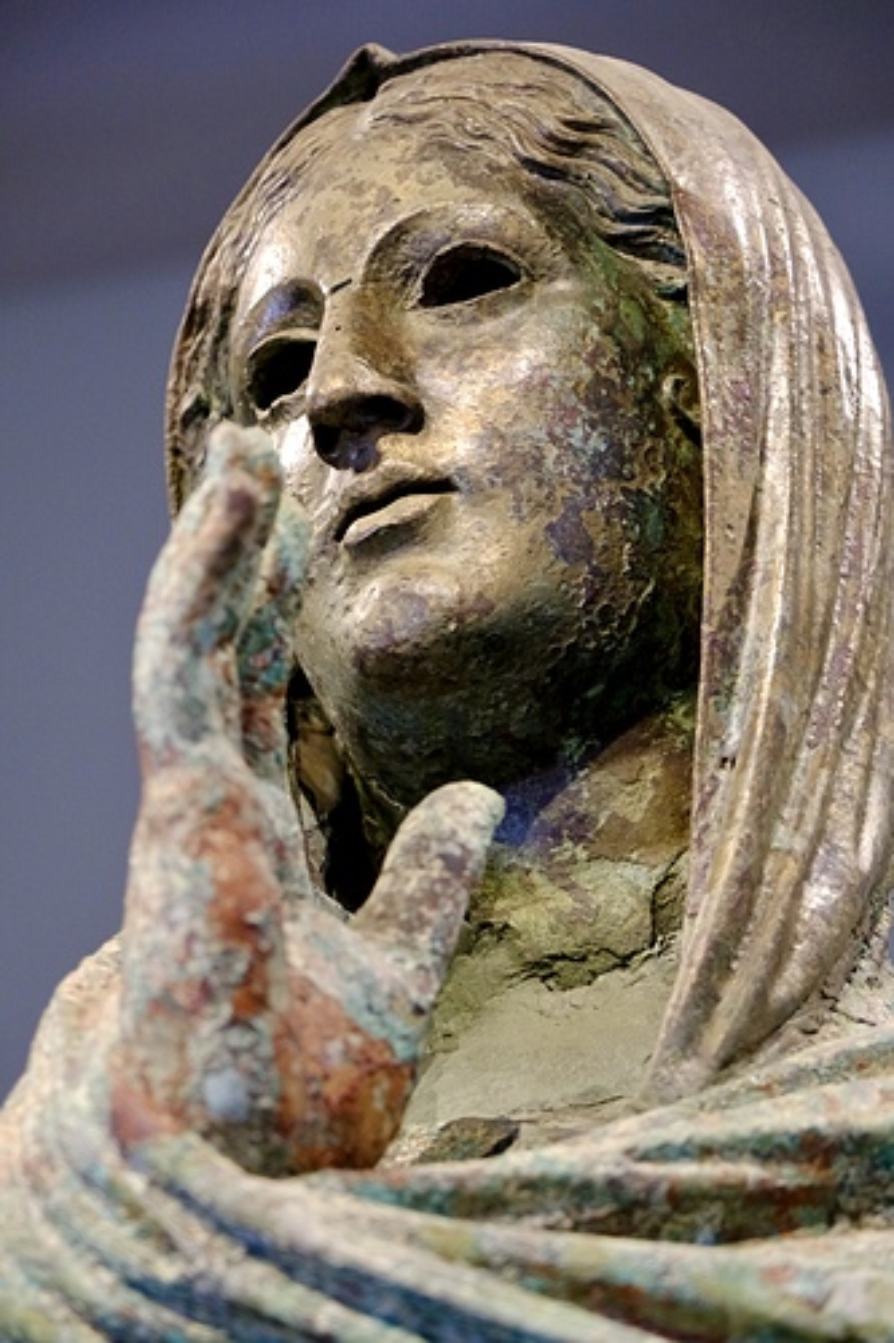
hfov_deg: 11.4
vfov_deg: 17.1
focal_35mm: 120
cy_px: 672
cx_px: 447
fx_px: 4473
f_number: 4
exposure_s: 1/58
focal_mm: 80
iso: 1600
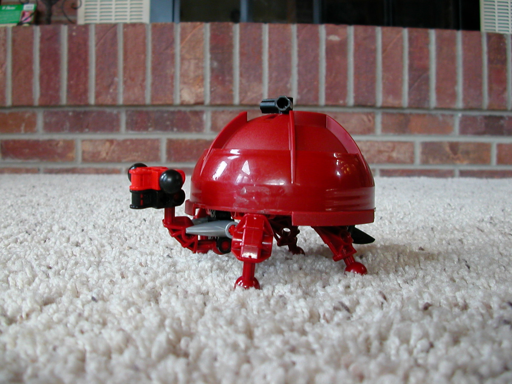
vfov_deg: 38.7
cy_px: 192
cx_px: 256
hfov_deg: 50.1
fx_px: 547
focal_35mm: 37
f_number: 2.7
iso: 100
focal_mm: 5.6
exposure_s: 1/34.5
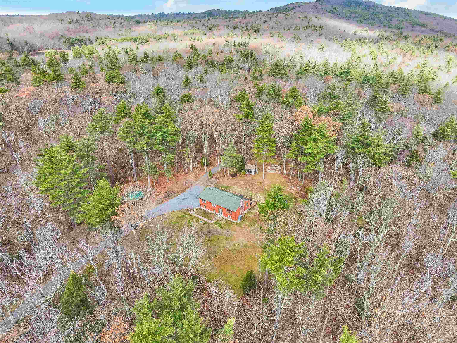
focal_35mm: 24
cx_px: 228
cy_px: 172
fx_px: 317
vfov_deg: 56.8
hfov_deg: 71.6
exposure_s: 1/640
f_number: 2.8
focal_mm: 12.29
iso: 150
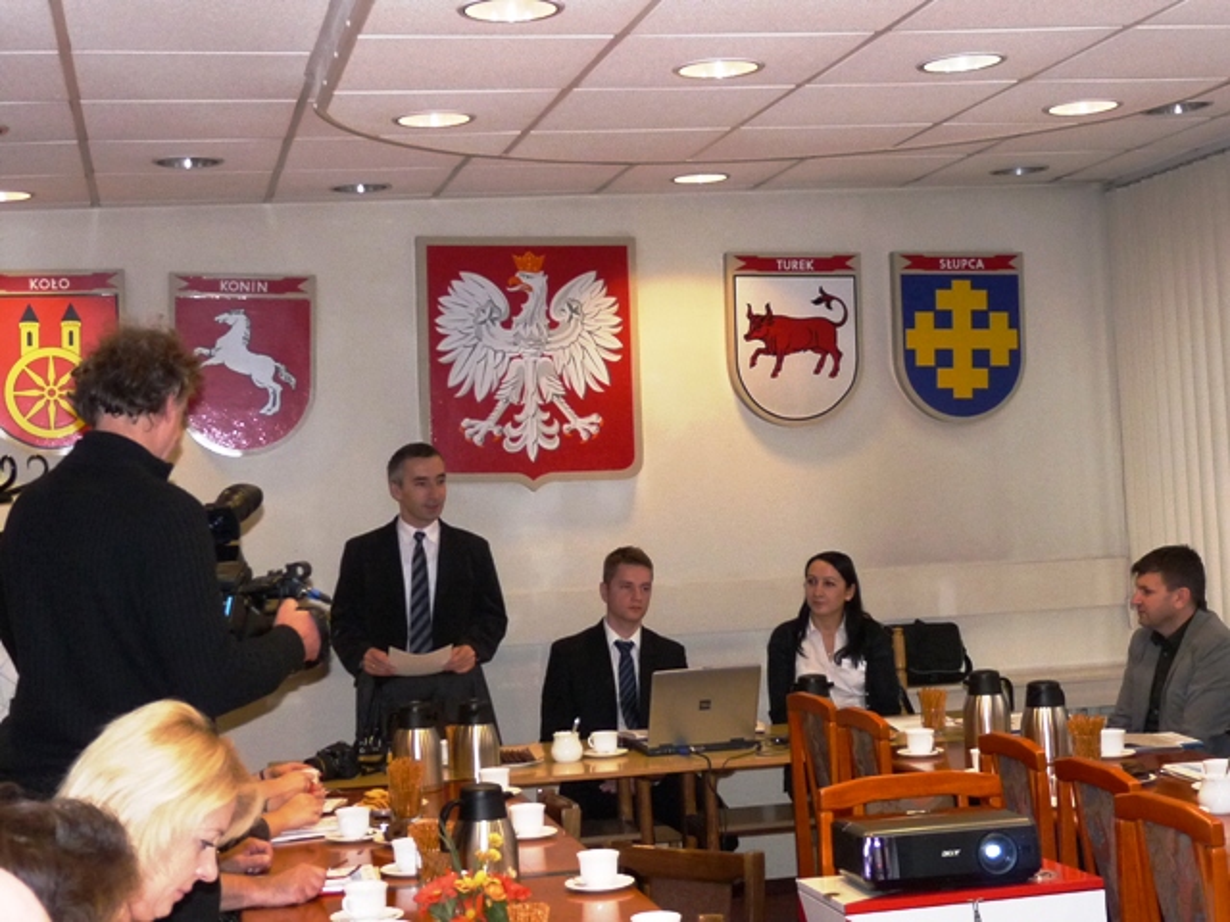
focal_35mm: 58
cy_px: 461
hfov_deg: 33.2
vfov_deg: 25.2
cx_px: 615
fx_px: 2061
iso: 320
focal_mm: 7.3
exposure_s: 1/60
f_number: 3
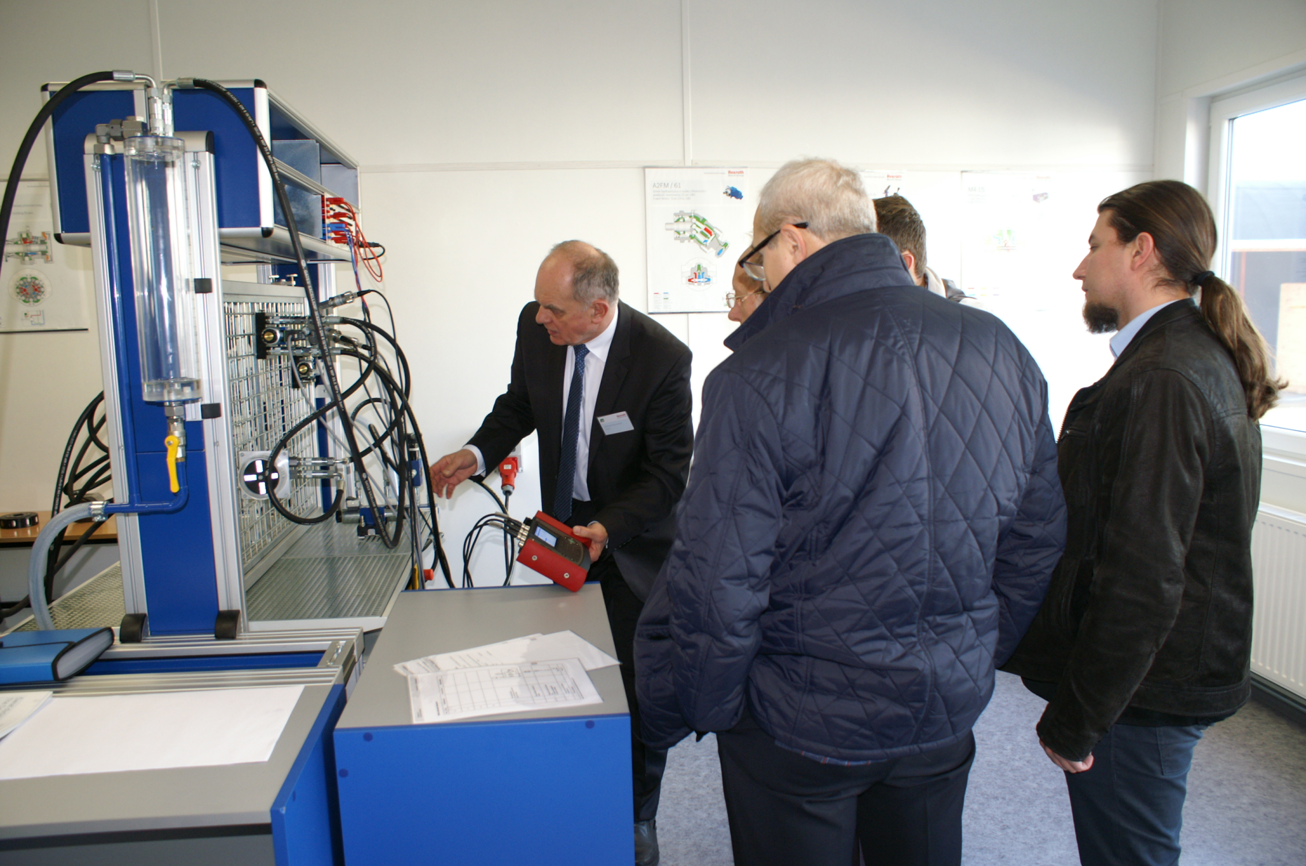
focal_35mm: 27
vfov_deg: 47.8
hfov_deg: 67.5
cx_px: 653
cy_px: 433
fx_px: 978
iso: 400
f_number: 3.5
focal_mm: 18
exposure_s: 1/60
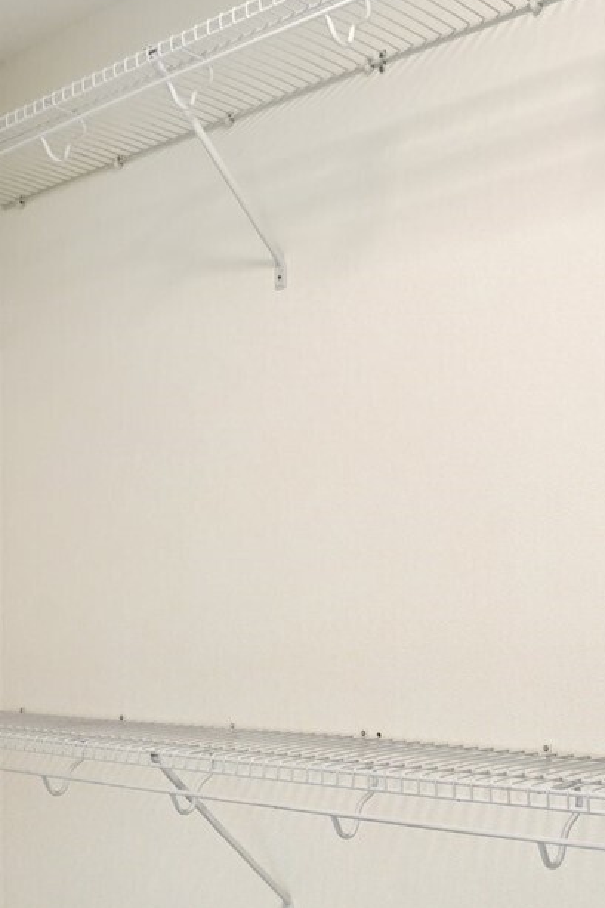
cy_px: 651
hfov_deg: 28.3
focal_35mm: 47
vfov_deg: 41.0
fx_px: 1185
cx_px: 166
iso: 400
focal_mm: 17
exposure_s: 1/20
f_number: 8
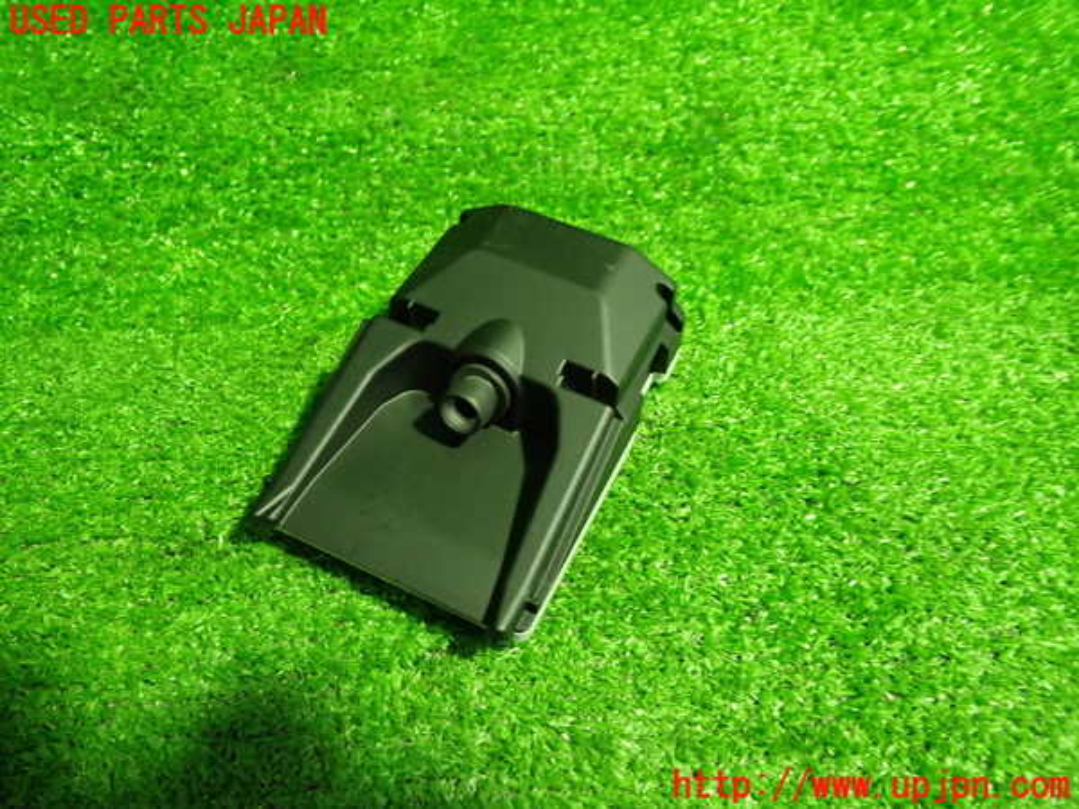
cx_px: 540
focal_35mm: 30
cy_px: 404
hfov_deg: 60.0
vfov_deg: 46.8
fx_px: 935
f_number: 2.3
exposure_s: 1/30
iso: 500
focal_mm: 5.4
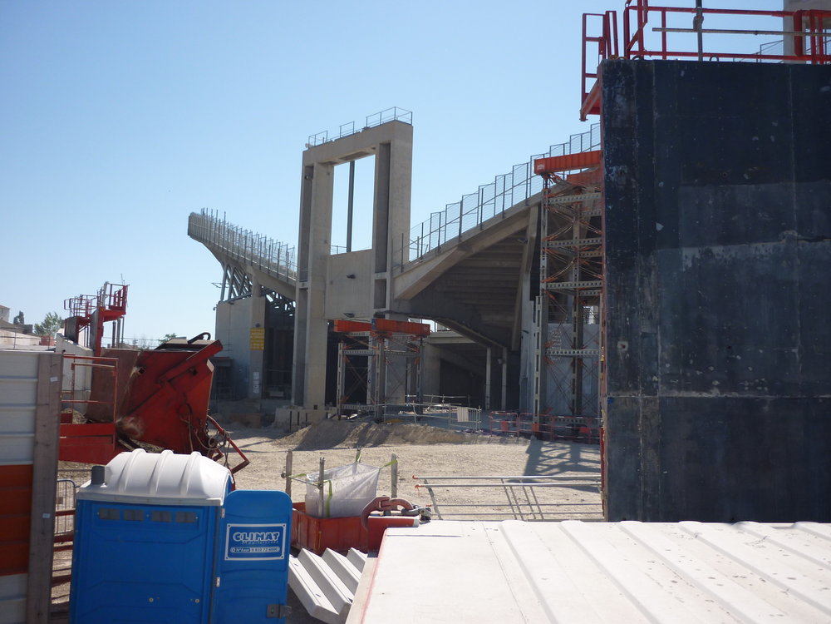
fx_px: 792
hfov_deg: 55.4
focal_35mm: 33
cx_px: 416
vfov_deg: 42.9
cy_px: 312
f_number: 8
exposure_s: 1/200
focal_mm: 5.5
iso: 80
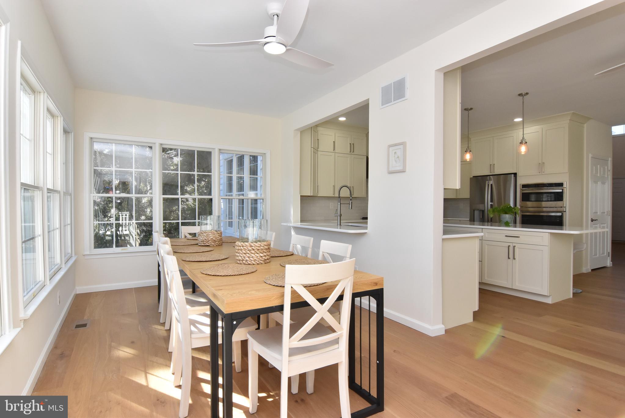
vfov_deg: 67.5
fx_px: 313
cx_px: 312
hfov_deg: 90.0
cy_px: 209
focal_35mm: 18
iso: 800
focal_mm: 12
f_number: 18
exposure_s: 1/60
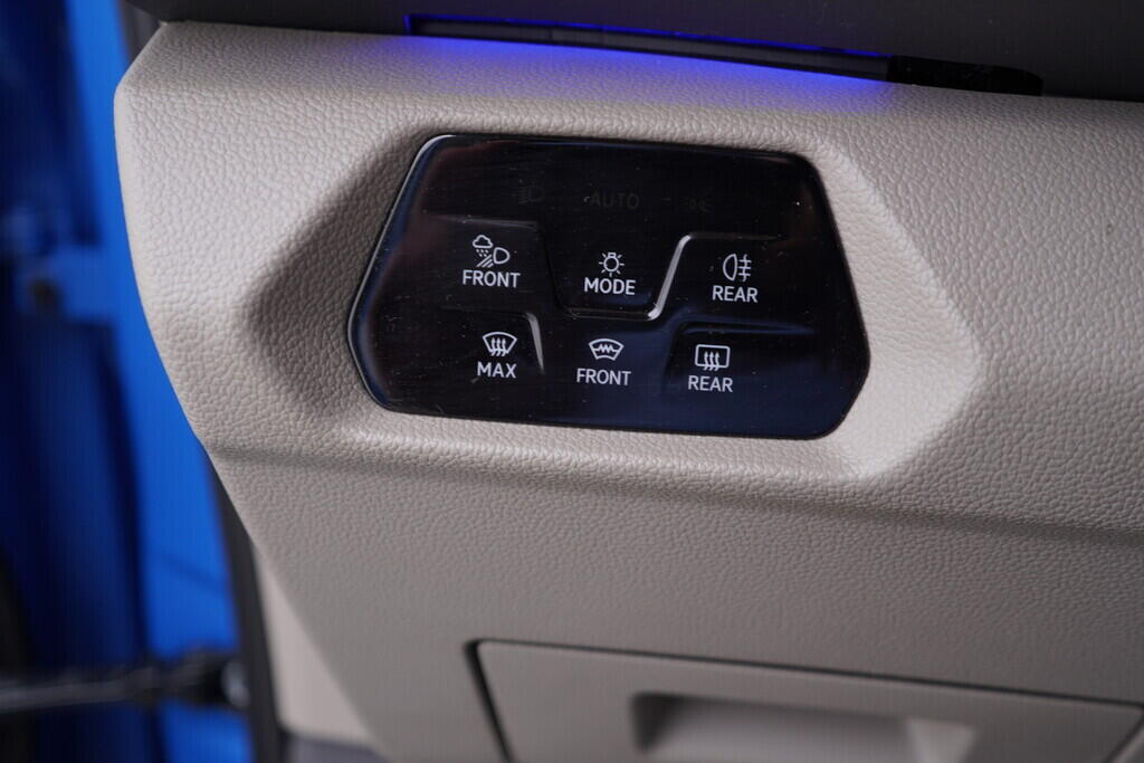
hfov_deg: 53.1
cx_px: 572
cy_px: 382
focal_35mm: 36
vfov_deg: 36.9
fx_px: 1144
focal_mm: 24
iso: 125
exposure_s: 1/40
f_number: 2.8
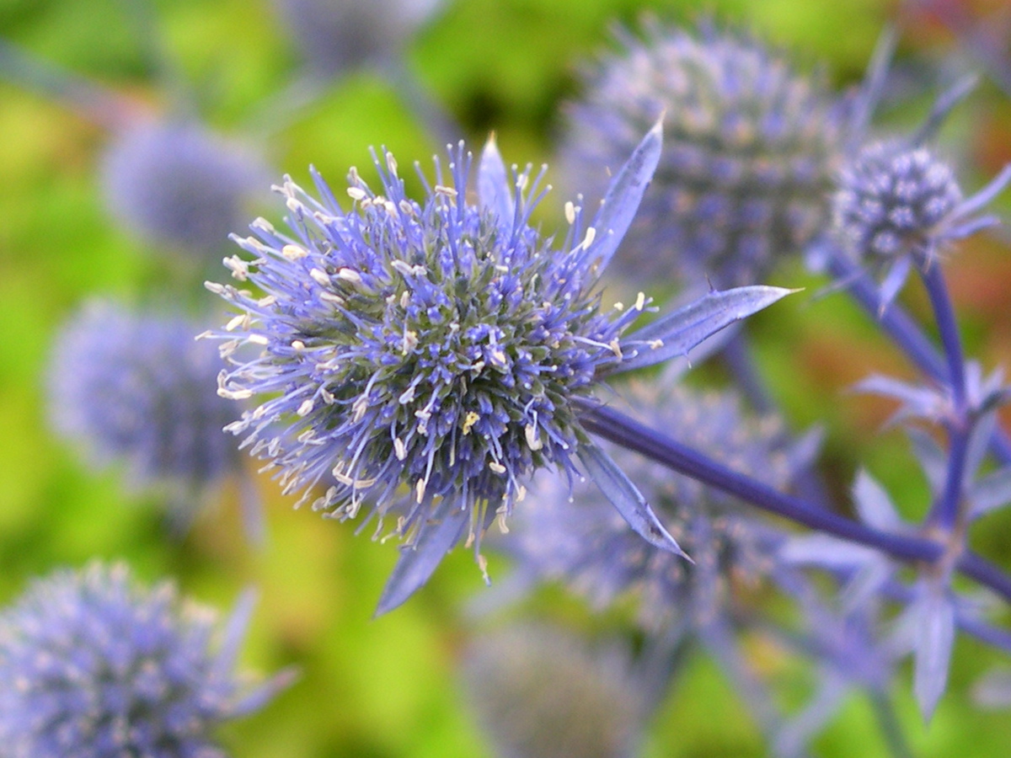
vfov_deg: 37.7
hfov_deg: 49.0
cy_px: 379
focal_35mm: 38
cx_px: 506
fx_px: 1110
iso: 100
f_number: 2.8
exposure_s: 1/95
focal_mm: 8
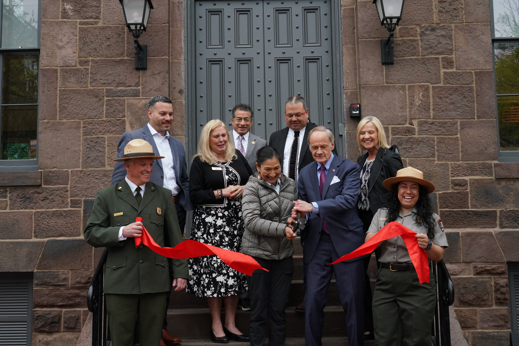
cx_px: 260
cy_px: 173
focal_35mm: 42
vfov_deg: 31.9
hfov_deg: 46.4
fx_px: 606
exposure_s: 1/500
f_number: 9
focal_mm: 42
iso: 2000
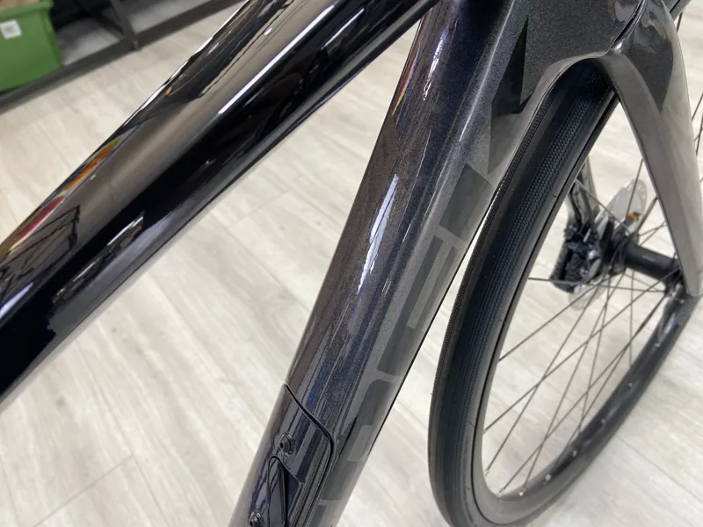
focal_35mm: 26
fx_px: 528
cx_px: 352
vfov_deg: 53.1
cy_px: 264
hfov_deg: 67.3
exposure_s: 1/50
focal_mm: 4.25
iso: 160
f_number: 1.8
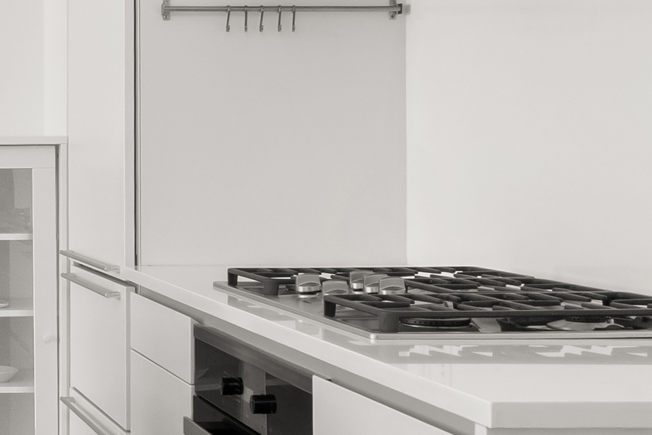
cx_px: -188
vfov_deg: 16.2
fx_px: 1521
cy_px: 145
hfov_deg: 21.9
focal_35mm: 84
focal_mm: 16
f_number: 14
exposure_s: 1/10
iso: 1000
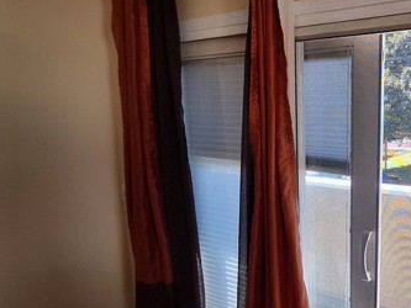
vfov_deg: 54.9
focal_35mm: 25
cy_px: 164
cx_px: 364
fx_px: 297
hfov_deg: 59.8
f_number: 2.2
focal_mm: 1.74
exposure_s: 1/100
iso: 50
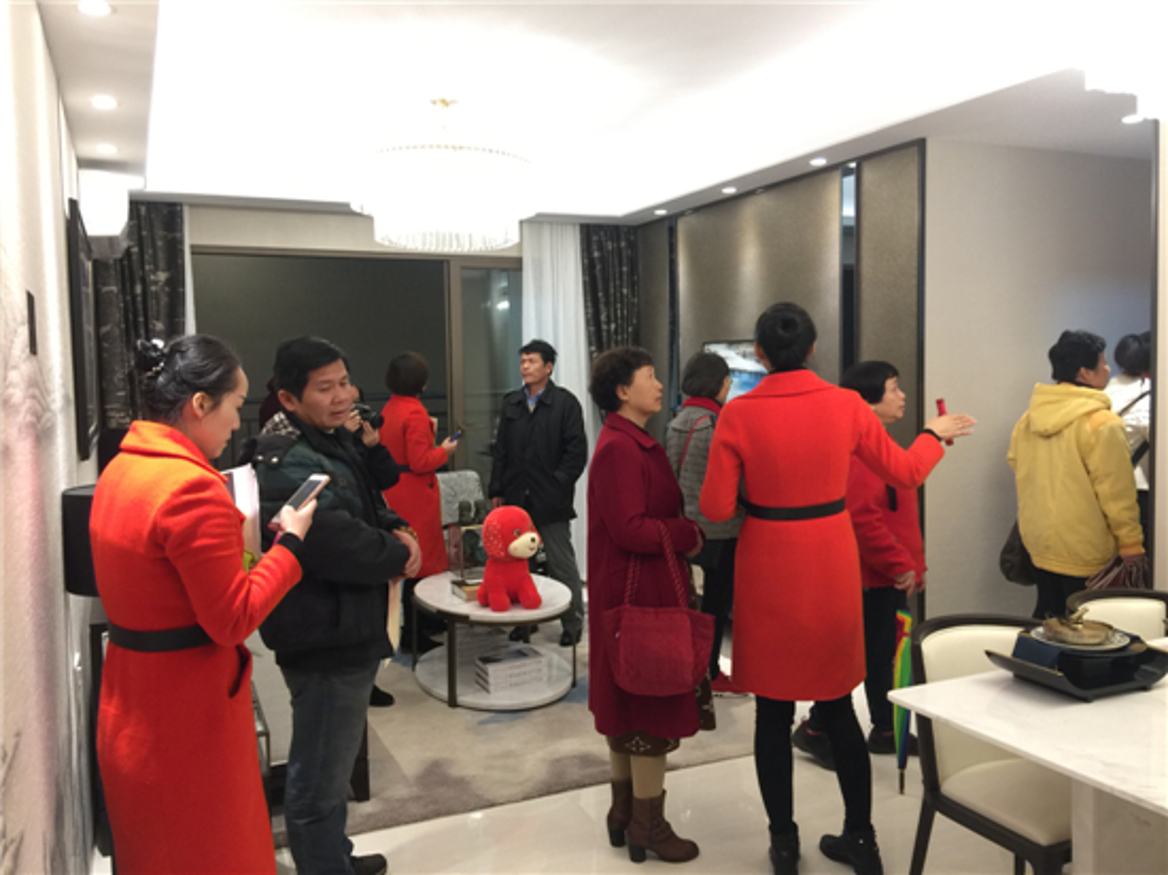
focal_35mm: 29
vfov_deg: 48.2
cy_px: 438
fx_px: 978
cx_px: 584
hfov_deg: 61.7
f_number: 2.2
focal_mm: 4.15
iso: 64
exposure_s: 1/17
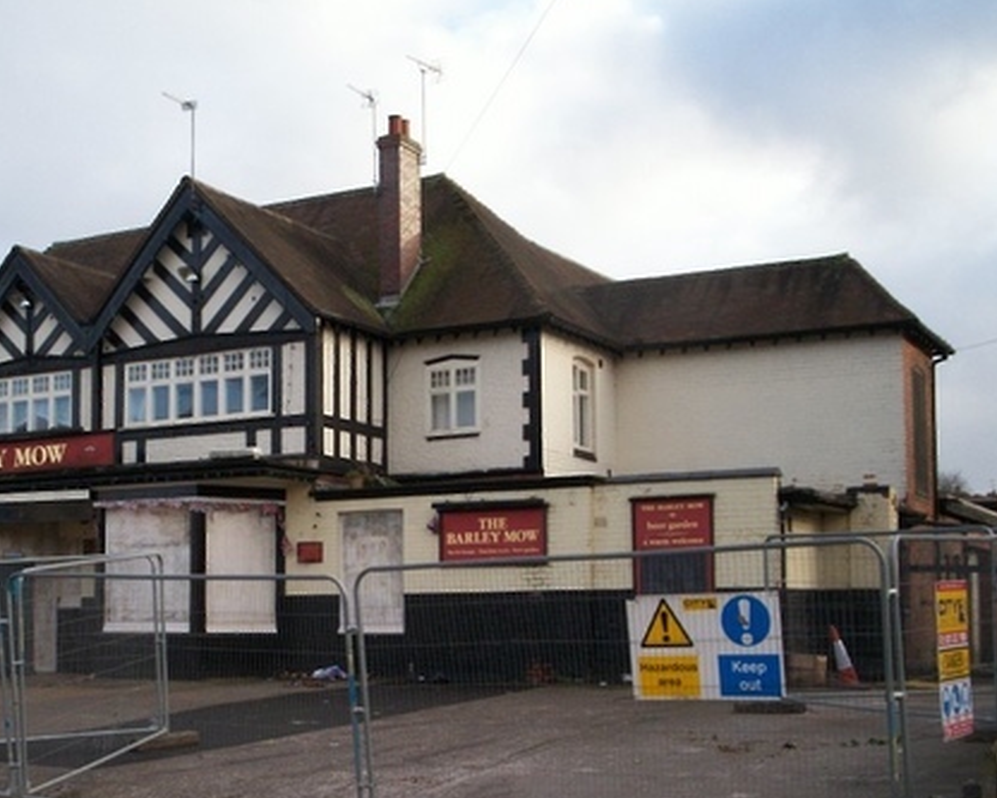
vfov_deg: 27.9
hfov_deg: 34.2
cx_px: 288
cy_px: 546
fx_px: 1594
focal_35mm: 54
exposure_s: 1/104
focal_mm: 5.9
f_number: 4.5
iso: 100
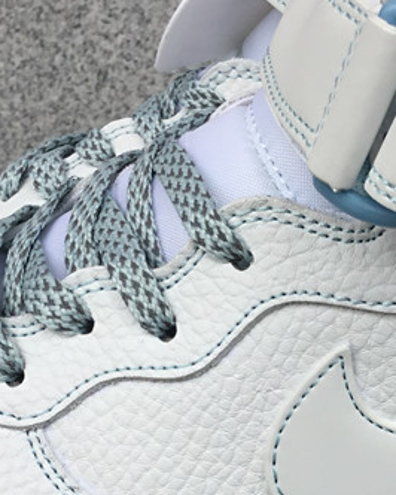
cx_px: 283
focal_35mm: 82
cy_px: 381
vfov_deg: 23.0
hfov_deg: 18.6
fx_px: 1200
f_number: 2.4
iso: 25
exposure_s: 1/171
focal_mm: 3.3
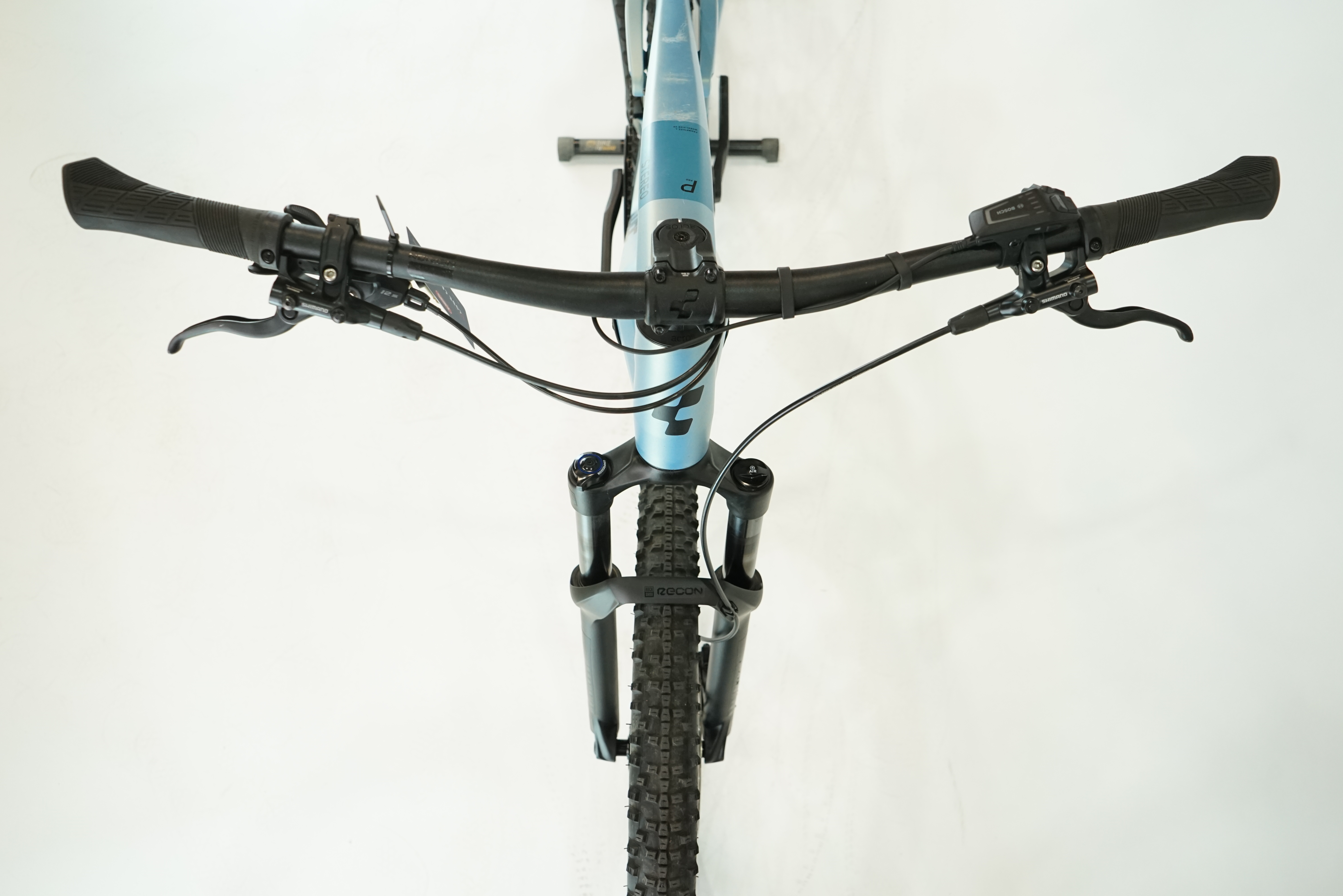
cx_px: 672
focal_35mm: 28
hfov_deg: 65.5
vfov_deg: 46.4
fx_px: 1044
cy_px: 448
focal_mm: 28
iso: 1600
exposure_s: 1/200
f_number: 5.6
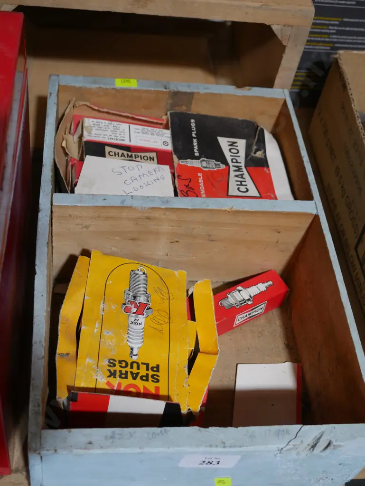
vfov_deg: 39.6
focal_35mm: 48
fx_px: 674
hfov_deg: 30.3
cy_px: 243
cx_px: 182
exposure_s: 1/60
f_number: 5.2
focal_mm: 24
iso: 500
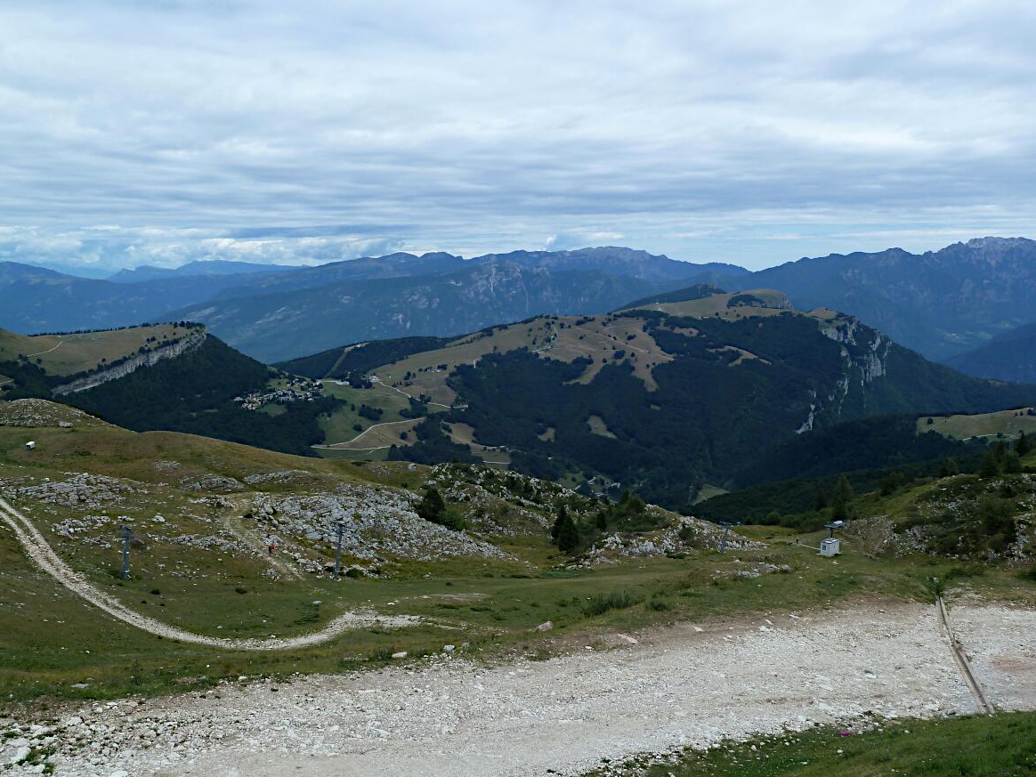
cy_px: 390
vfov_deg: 42.9
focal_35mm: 33
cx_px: 517
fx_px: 988
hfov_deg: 55.4
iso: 80
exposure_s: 1/500
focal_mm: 5.3
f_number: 5
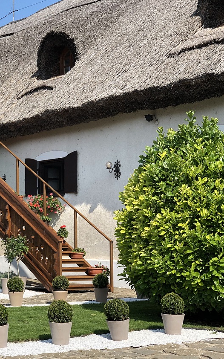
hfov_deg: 17.2
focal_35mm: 74
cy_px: 179
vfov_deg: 27.9
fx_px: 723
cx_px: -5
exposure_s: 1/738
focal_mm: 6
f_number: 2.4
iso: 16
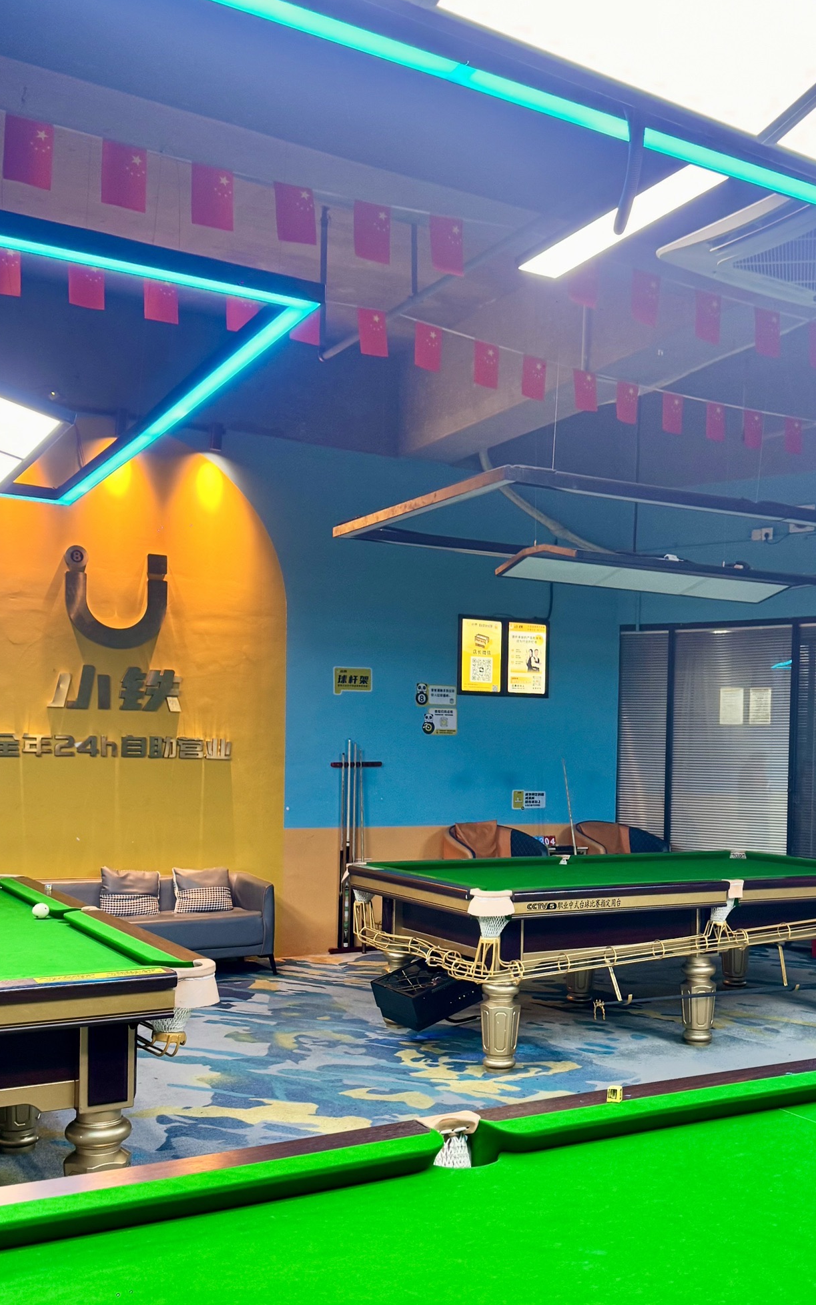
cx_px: 448
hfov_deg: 47.5
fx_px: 925
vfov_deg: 70.4
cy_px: 657
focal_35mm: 26
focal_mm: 6.76
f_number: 1.78
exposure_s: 1/100
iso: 160
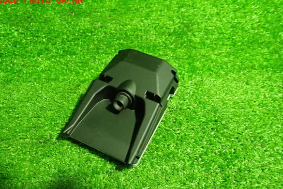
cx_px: 140
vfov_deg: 41.1
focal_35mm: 32
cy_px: 103
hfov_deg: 58.7
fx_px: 252
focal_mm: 5.4
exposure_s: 1/30
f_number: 2.3
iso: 500
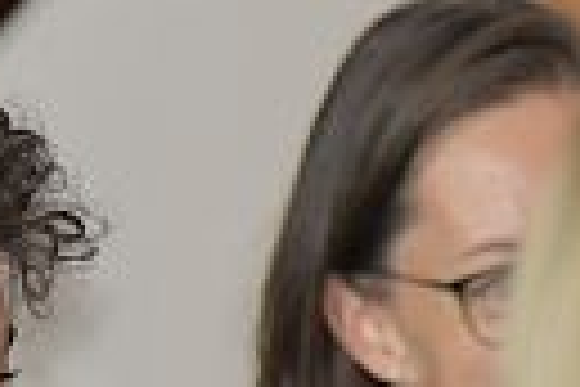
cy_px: 520
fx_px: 14596
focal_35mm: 906
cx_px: -193
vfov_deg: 1.5
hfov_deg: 2.3
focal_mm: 122
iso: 1600
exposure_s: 1/60
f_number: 4.8
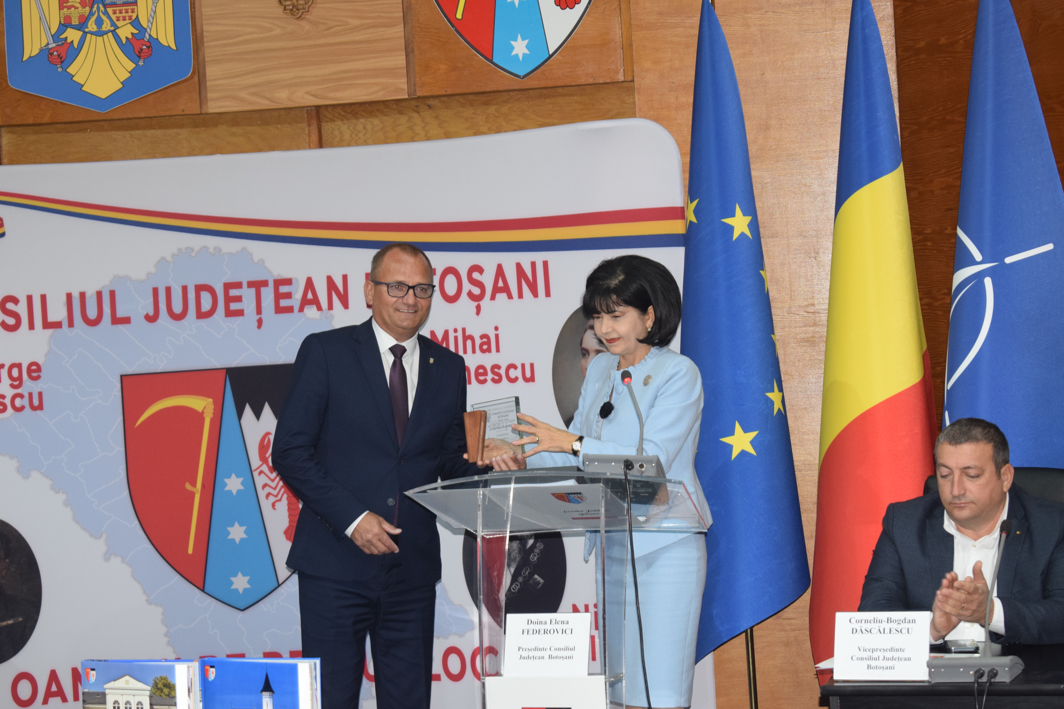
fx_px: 2438
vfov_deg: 16.6
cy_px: 354
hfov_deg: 24.6
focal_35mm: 82
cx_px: 532
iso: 1250
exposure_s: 1/60
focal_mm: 55
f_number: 5.6
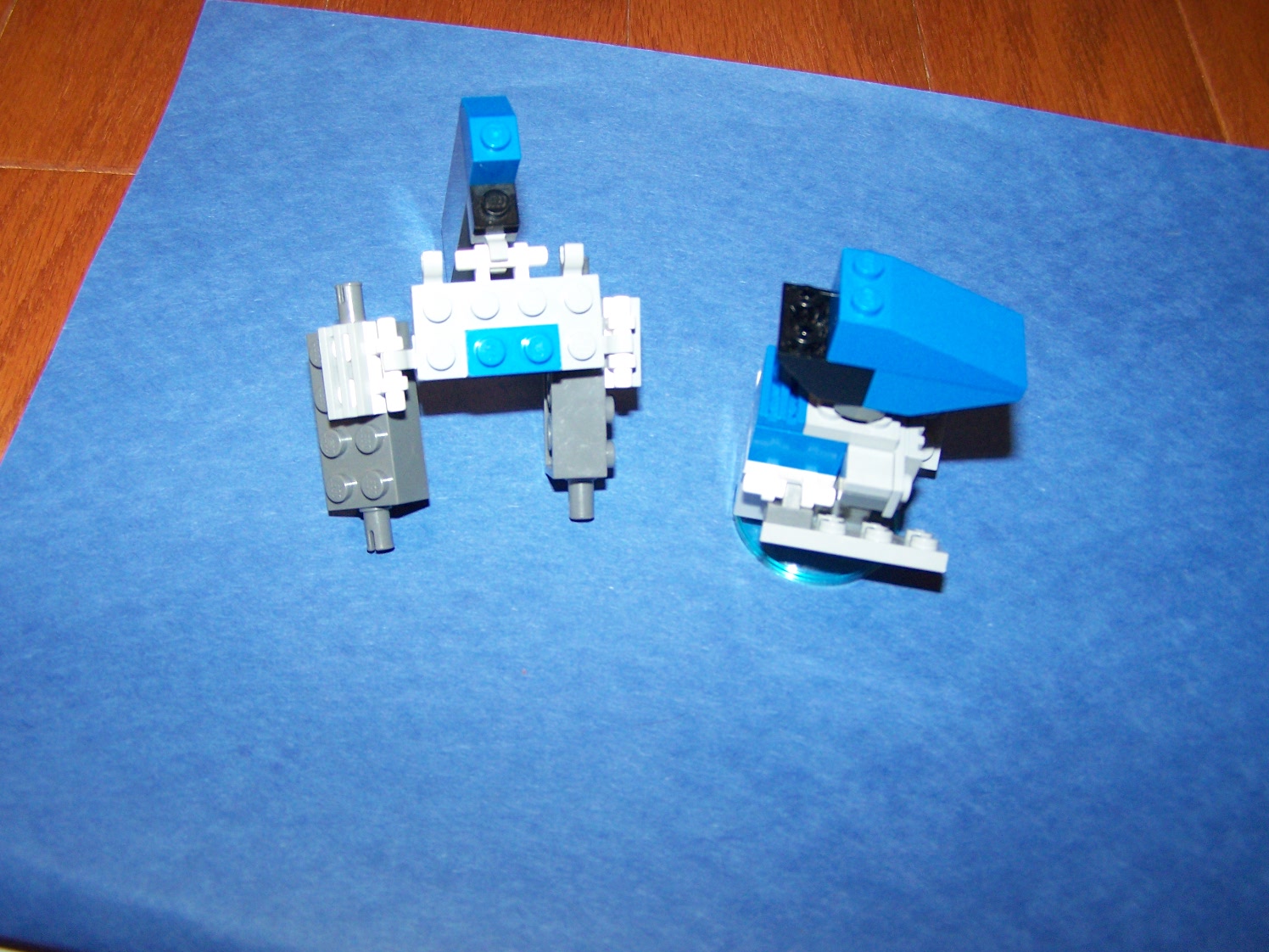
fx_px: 1393
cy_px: 476
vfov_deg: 37.7
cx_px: 634
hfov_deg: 49.0
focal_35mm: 38
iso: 160
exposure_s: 1/60
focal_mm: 6.3
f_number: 2.8
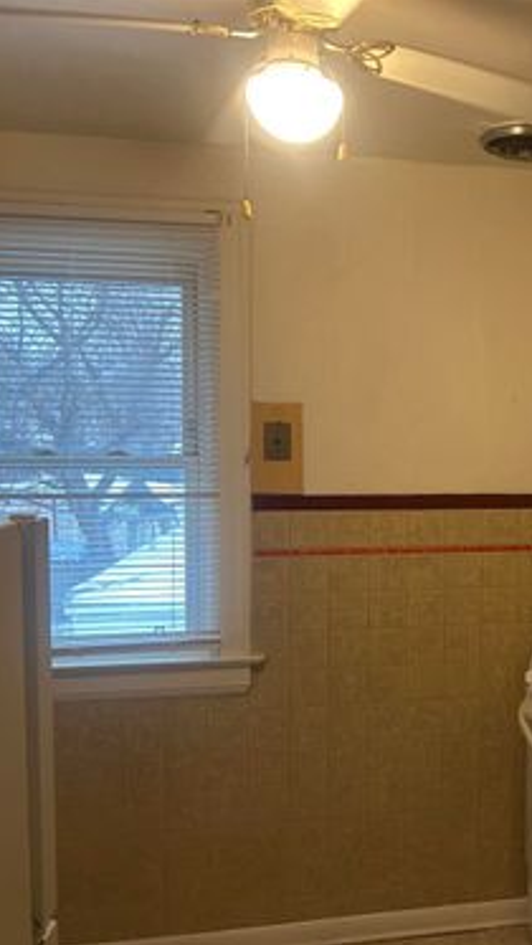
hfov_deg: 28.6
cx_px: 570
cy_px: 472
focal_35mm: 38
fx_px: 952
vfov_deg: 52.8
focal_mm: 5.7
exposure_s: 1/60
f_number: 1.5
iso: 200
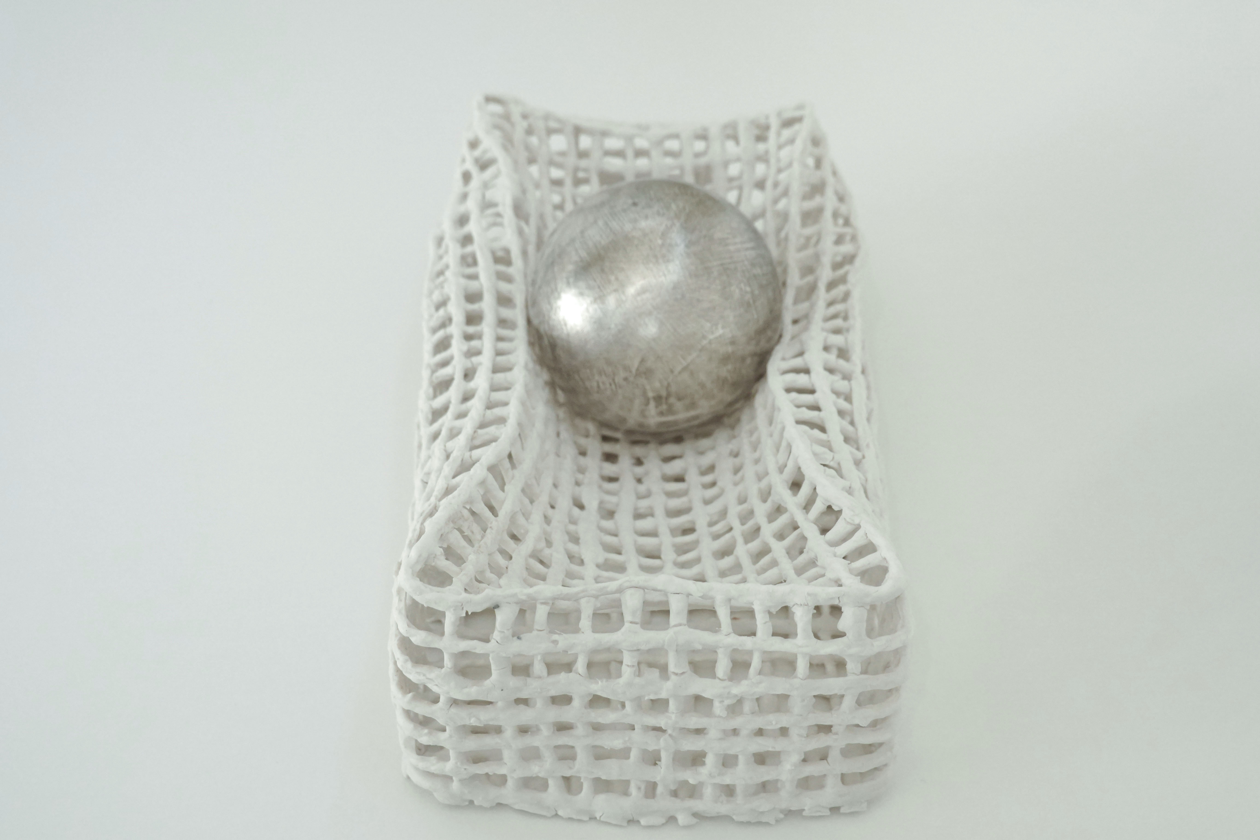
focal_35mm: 44
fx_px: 1540
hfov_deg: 44.5
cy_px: 420
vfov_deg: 30.5
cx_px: 630
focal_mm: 16.21
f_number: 4.5
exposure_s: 1/800
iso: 1000
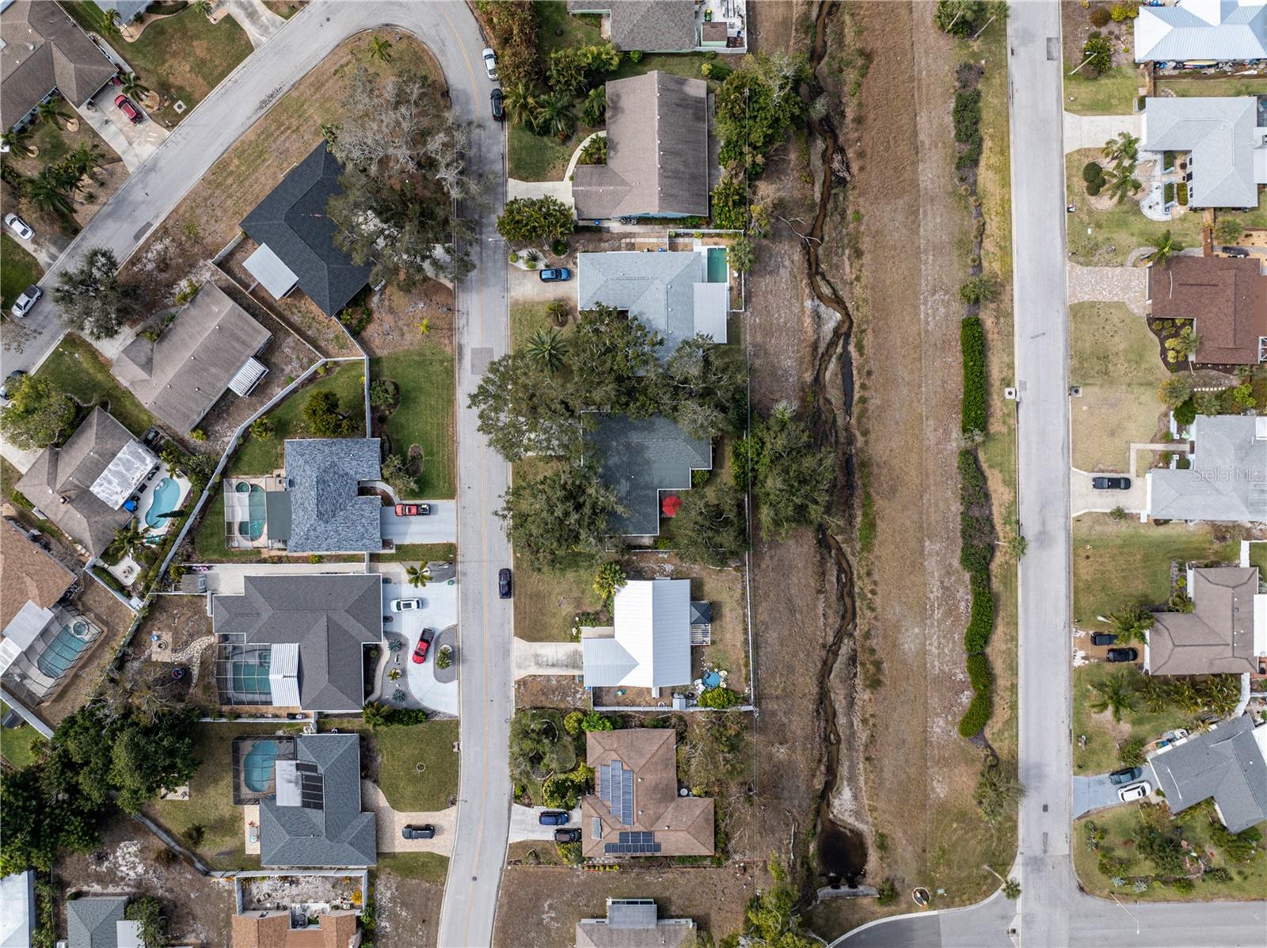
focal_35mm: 24
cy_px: 474
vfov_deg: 56.7
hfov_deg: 71.6
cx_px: 634
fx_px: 878
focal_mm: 12.29
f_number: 2.8
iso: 110
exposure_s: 1/60
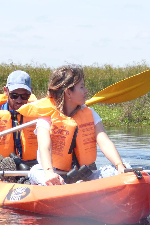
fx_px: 1507
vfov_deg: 8.5
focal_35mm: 241
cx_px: 41
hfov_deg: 5.7
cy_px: 132
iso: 400
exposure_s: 1/1600
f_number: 4.5
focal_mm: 23.1
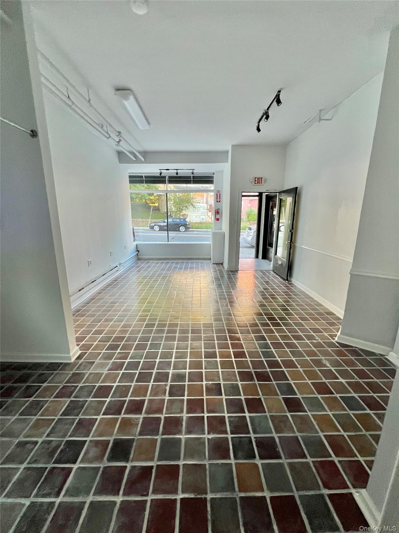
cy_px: 266
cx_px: 200
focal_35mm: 13
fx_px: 200
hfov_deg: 89.9
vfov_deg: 106.2
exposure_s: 1/99
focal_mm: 1.57
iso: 200
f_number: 1.8
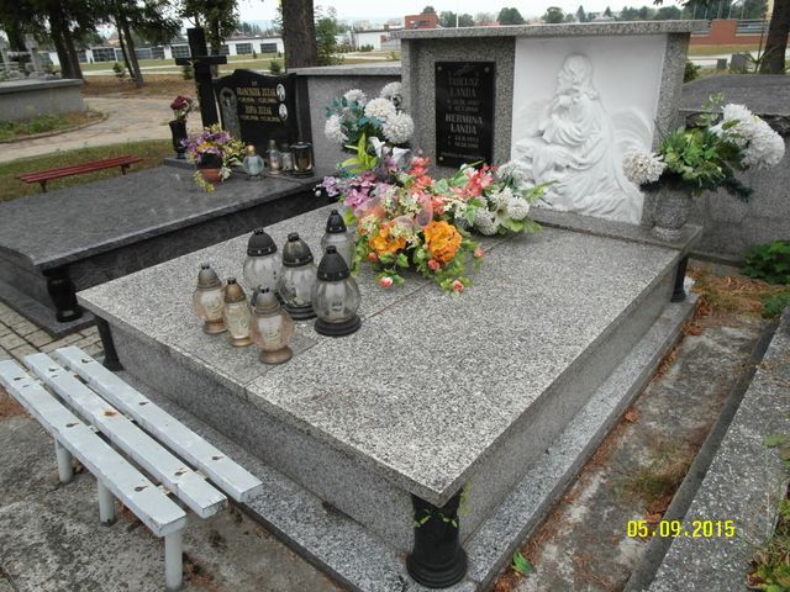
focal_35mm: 24
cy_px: 296
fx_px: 548
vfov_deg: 56.8
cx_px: 395
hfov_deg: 71.6
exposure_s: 1/90
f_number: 3.4
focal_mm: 5.2
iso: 80
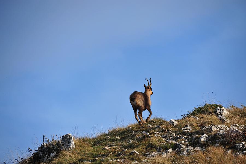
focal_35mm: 500
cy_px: 82
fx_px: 3415
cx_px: 123
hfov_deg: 4.1
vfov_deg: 2.7
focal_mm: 500
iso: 500
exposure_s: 1/500
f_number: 11
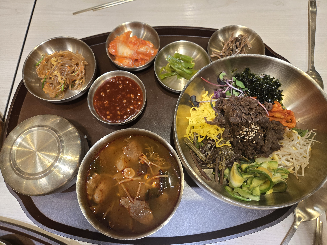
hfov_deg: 73.9
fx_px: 217
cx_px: 164
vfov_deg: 58.9
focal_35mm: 23
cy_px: 122
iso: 100
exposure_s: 1/120
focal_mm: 5.4
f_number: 1.8
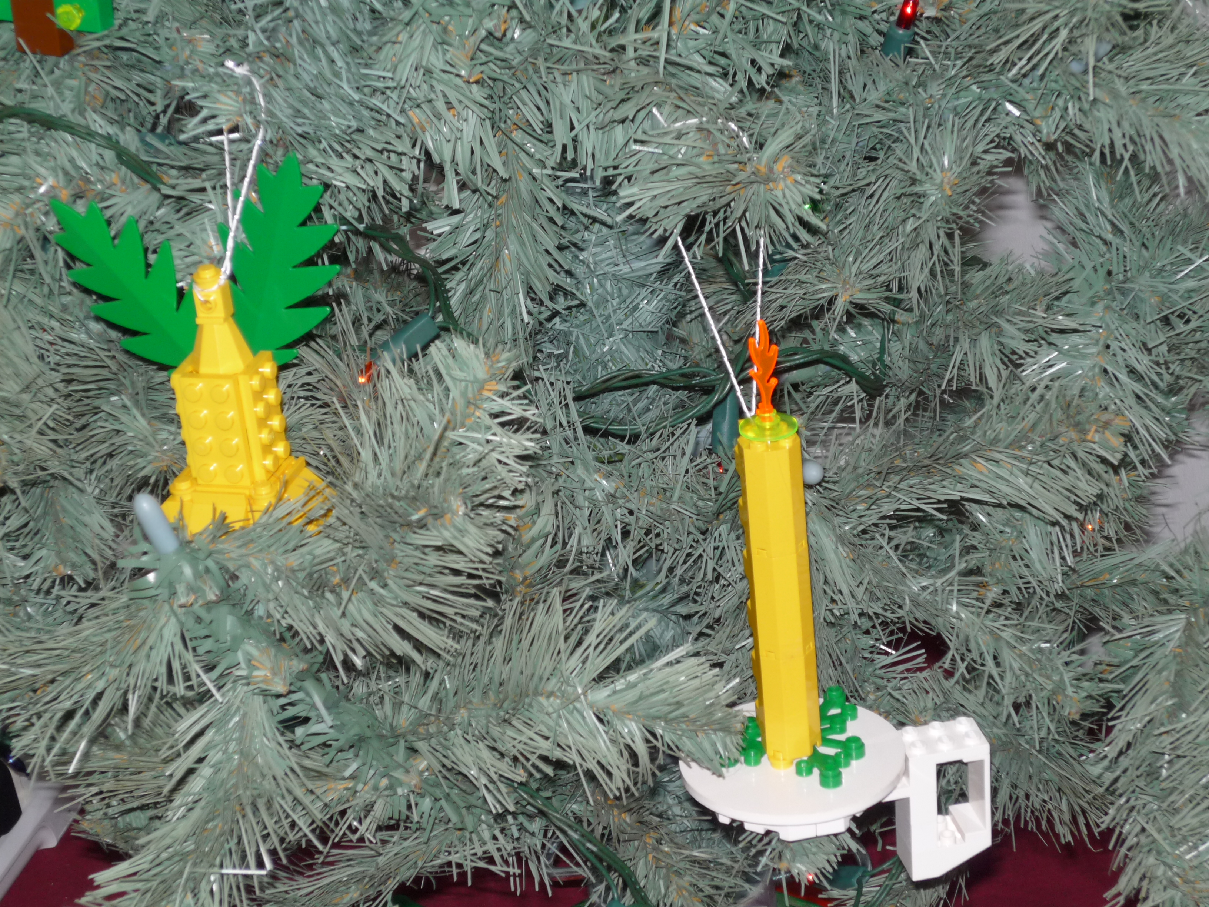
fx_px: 3528
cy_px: 454
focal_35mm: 101
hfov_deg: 19.4
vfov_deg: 14.6
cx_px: 604
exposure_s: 1/50
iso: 125
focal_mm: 16.3
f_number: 5.7
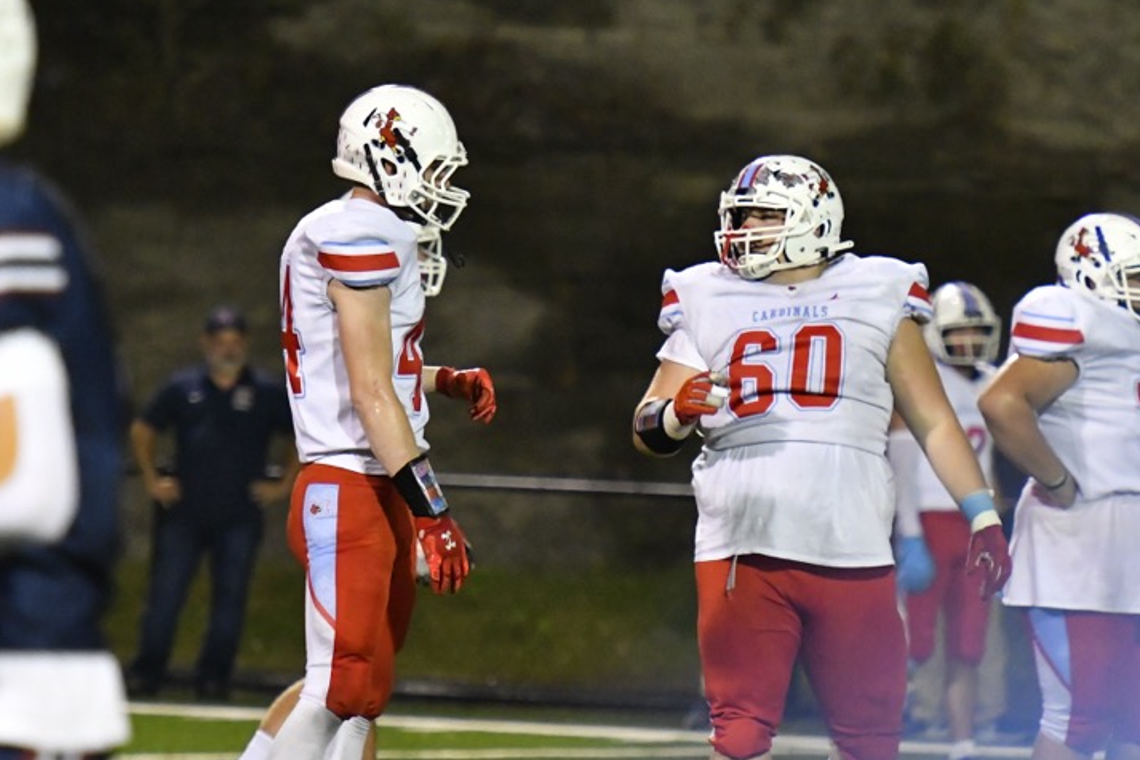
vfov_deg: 3.3
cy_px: 392
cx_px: 750
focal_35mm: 417
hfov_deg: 4.9
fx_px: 13196
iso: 6400
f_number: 2.8
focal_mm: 165
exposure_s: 1/1000
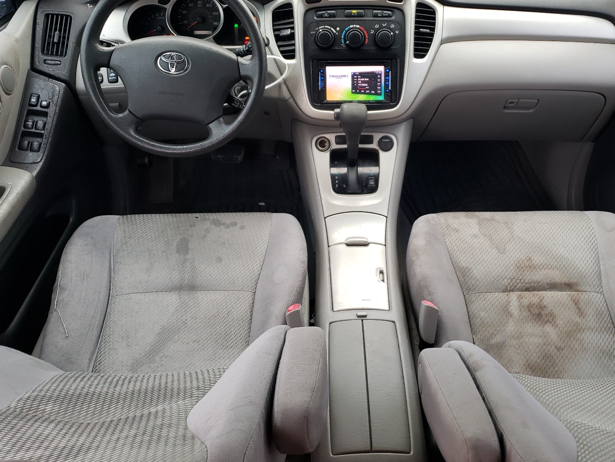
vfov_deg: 44.1
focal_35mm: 32
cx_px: 356
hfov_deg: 56.5
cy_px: 219
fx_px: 569
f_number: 1.5
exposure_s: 1/60.2
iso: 76
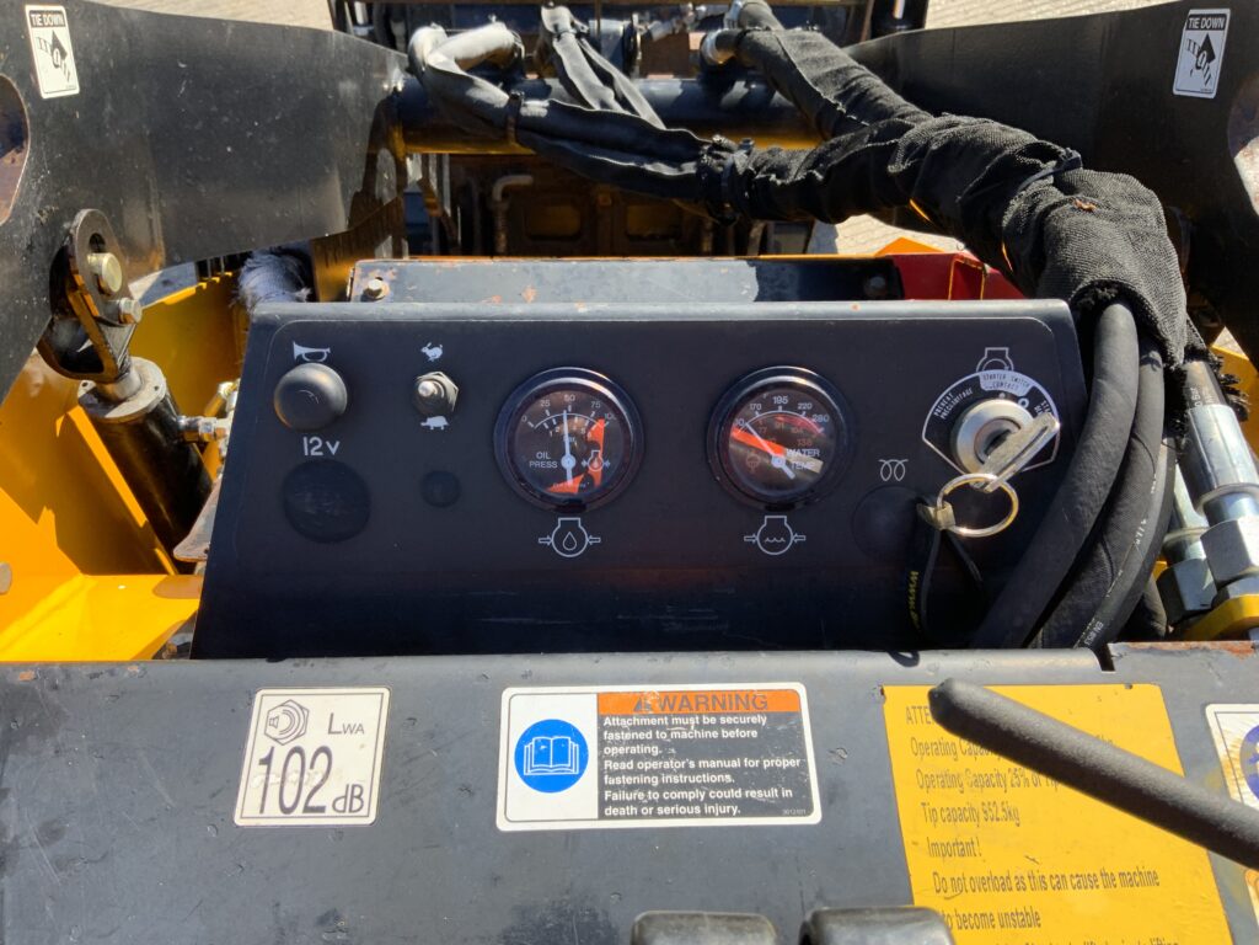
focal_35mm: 29
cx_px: 630
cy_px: 472
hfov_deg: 61.7
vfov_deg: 48.2
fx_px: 1055
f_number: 1.8
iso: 16
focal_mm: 3
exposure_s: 1/482
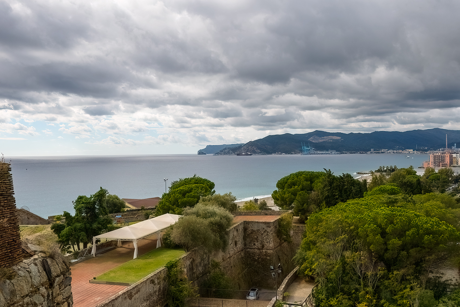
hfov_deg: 58.7
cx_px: 230
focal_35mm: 32
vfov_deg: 41.2
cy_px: 154
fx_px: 409
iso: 280
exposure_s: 1/400
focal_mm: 32
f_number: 14
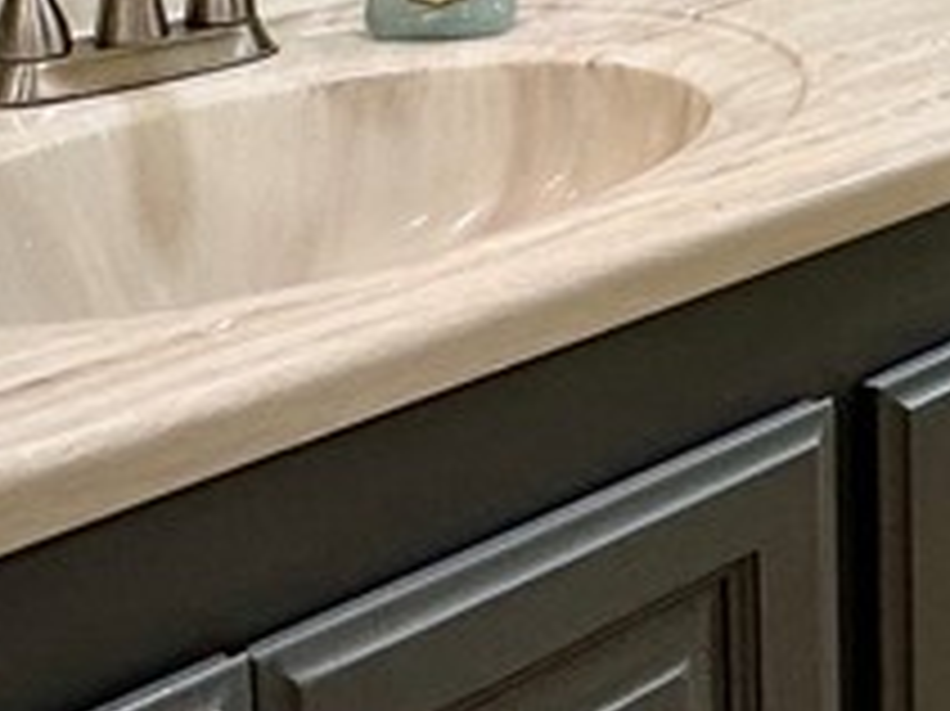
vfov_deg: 19.8
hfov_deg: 25.6
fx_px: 1865
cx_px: 1148
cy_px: -223
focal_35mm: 68
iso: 160
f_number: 2.2
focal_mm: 2.22
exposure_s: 1/120
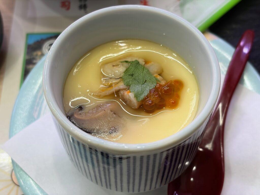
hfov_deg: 36.8
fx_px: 391
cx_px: 130
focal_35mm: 52
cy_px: 98
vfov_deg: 28.0
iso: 50
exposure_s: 1/83
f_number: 1.6
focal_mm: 5.96
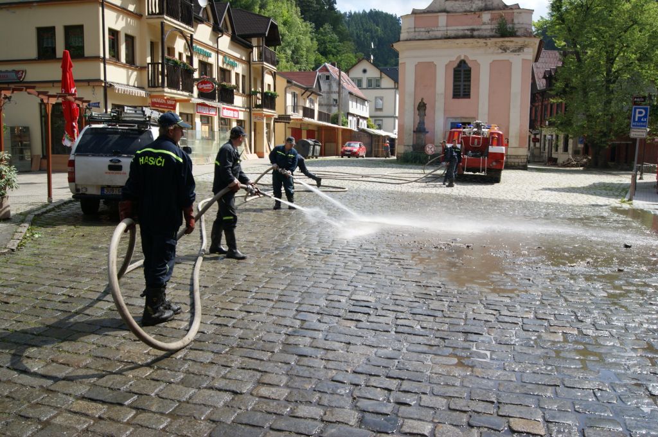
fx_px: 548
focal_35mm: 30
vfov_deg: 43.5
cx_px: 329
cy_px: 218
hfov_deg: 62.0
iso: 100
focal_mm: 20
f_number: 10
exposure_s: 1/100
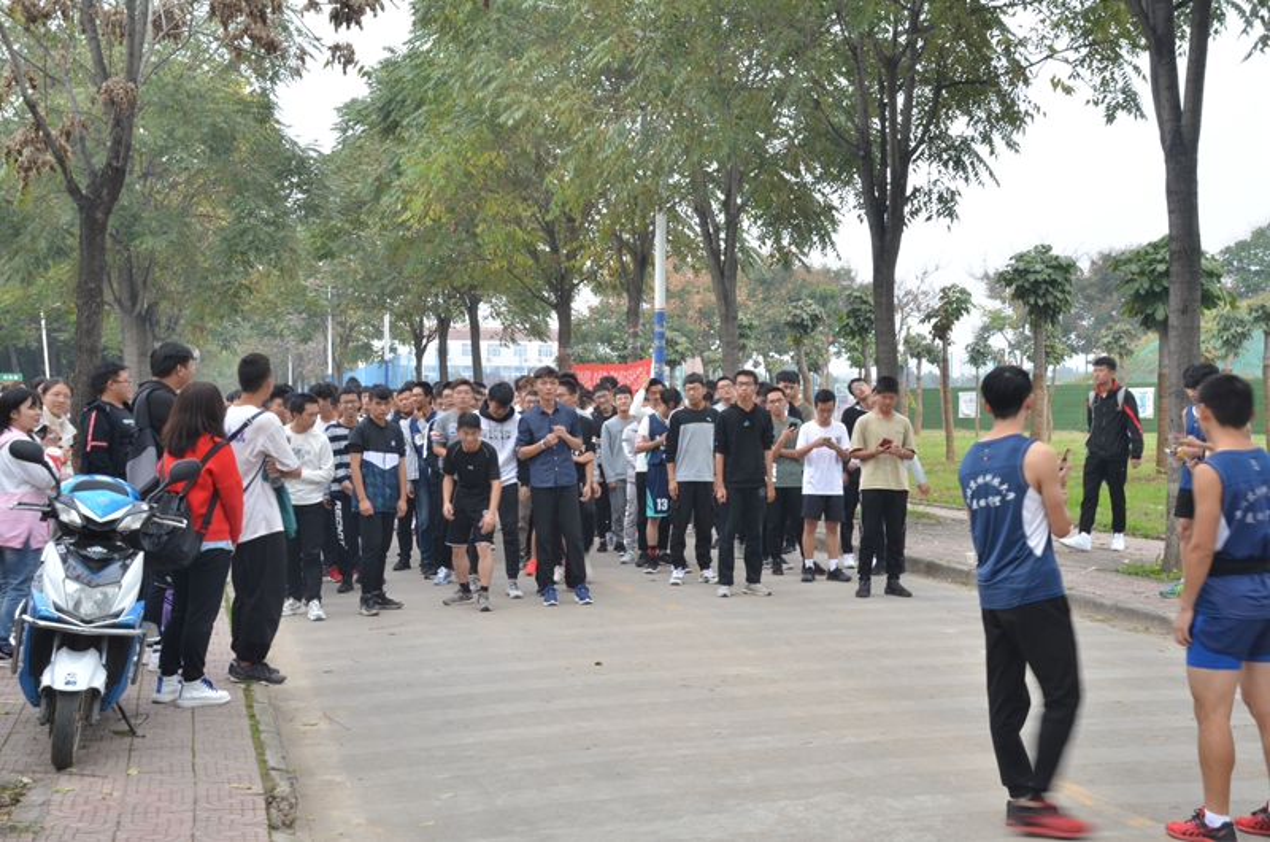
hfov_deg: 41.2
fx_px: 1690
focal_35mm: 48
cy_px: 421
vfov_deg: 28.0
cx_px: 635
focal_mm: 32
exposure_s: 1/15
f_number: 4.2
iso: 125
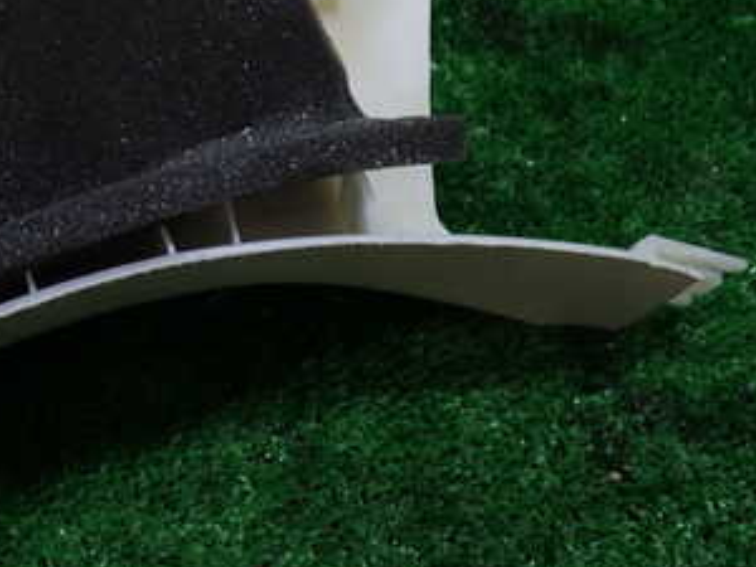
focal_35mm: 60
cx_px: 111
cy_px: 123
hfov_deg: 31.0
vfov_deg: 24.1
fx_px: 1310
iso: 160
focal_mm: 5.4
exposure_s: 1/60
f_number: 2.3
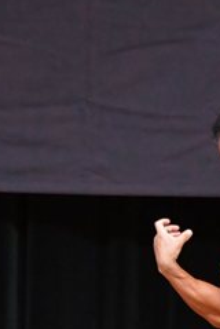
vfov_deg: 2.4
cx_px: 320
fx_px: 7988
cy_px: 339
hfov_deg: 1.6
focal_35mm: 874
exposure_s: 1/400
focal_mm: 180
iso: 5000
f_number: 5.6
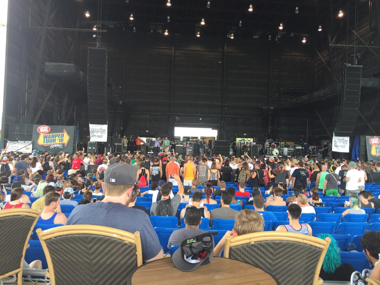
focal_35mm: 29
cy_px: 142
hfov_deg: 61.7
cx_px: 190
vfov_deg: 48.2
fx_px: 318
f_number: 2.2
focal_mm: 4.15
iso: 50
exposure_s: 1/120
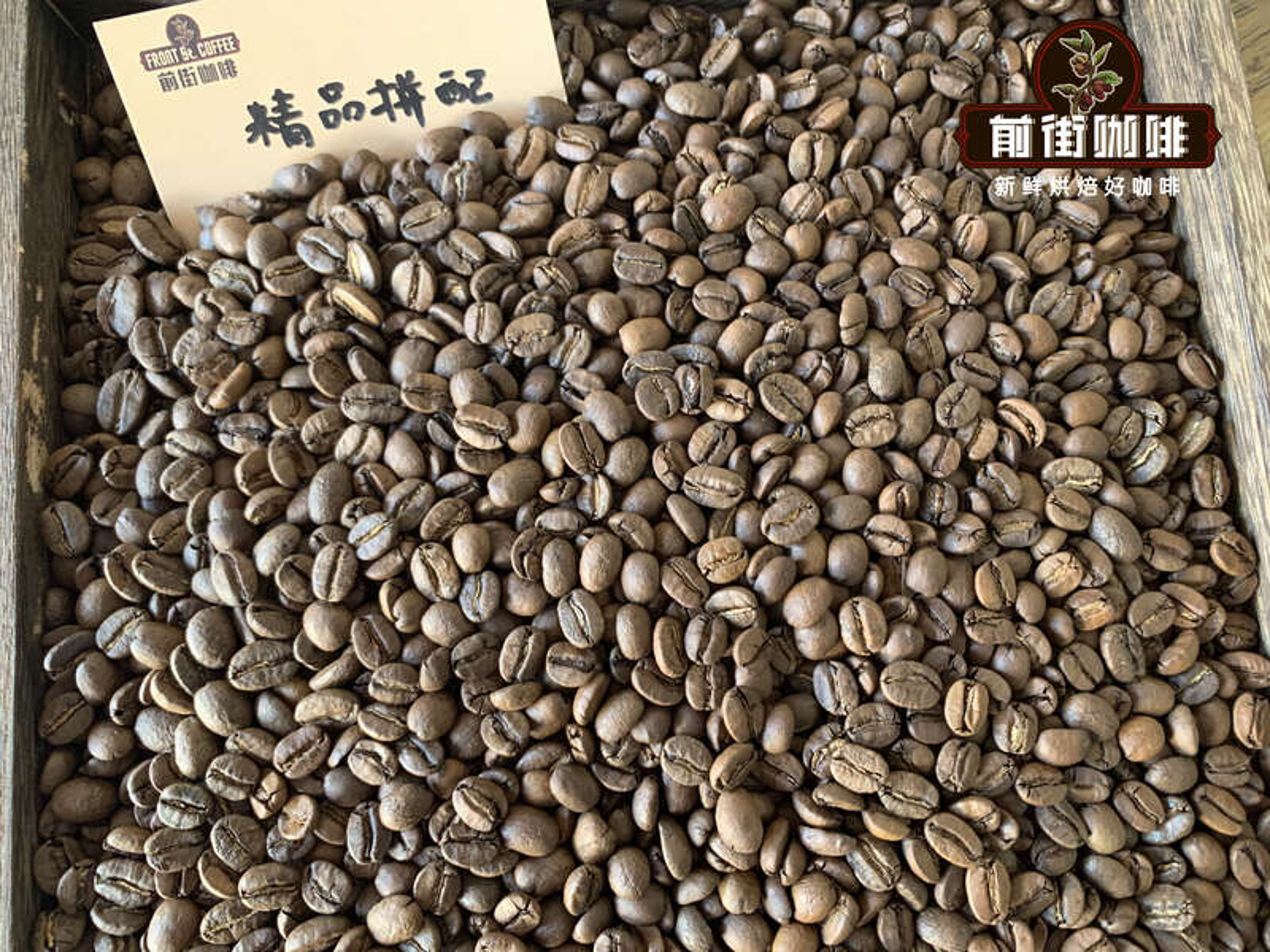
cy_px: 476
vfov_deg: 53.1
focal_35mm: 26
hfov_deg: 67.3
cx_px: 635
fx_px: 954
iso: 400
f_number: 1.8
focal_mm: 4.25
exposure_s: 1/57
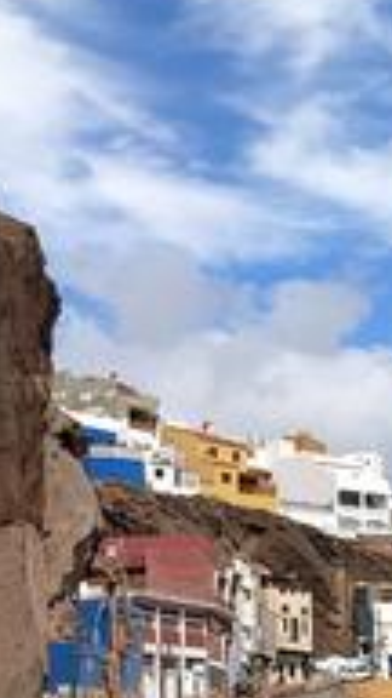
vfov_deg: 22.4
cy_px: 536
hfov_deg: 12.6
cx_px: -44
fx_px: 1737
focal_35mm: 94
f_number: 1.9
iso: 100
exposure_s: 1/2554
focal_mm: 3.94
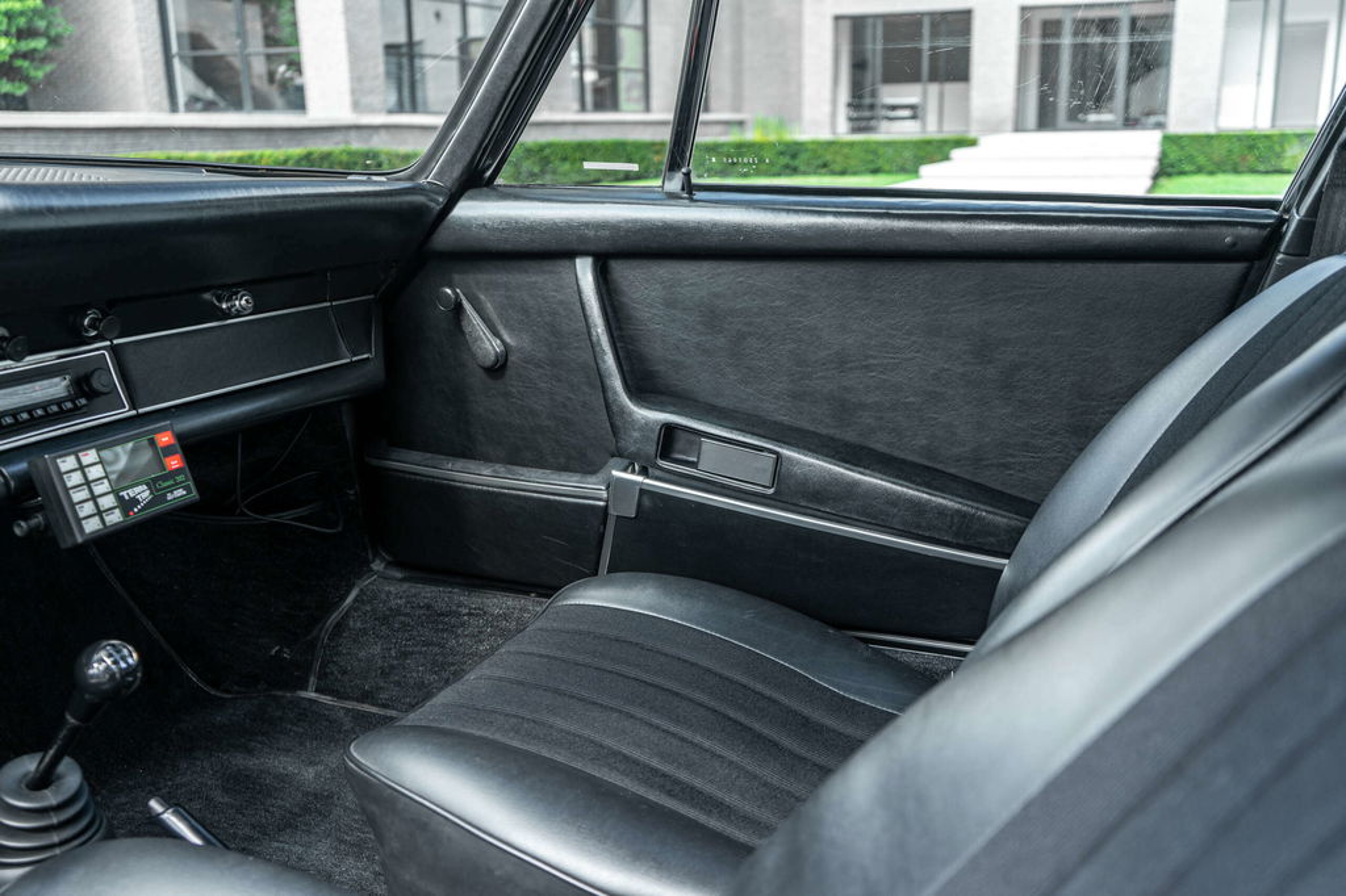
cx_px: 673
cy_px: 448
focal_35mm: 32
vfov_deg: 41.1
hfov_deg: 58.7
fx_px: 1196
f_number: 4
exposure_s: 1/50
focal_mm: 32
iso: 100
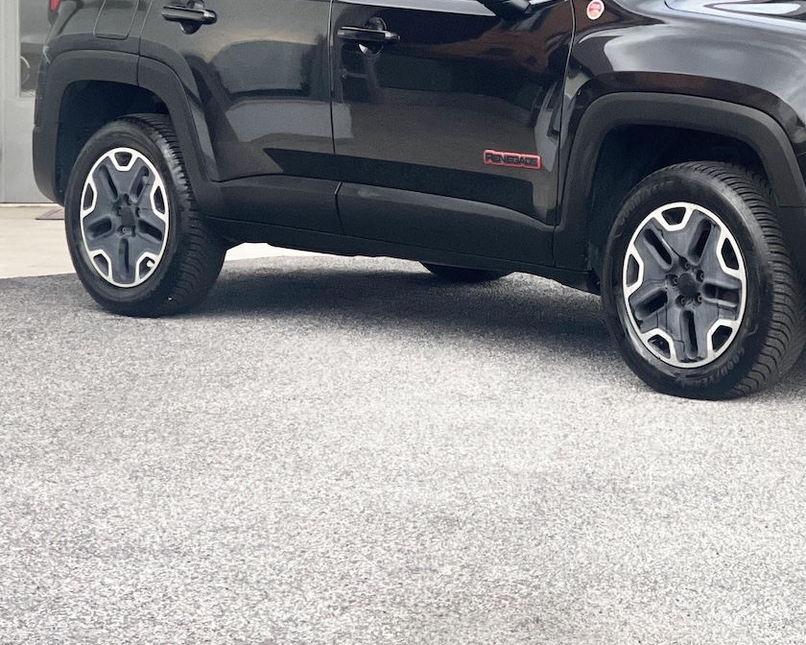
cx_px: 617
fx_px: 2767
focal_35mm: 116
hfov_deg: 16.5
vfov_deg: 13.2
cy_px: 104
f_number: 2.2
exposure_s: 1/121
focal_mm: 7.5
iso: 160
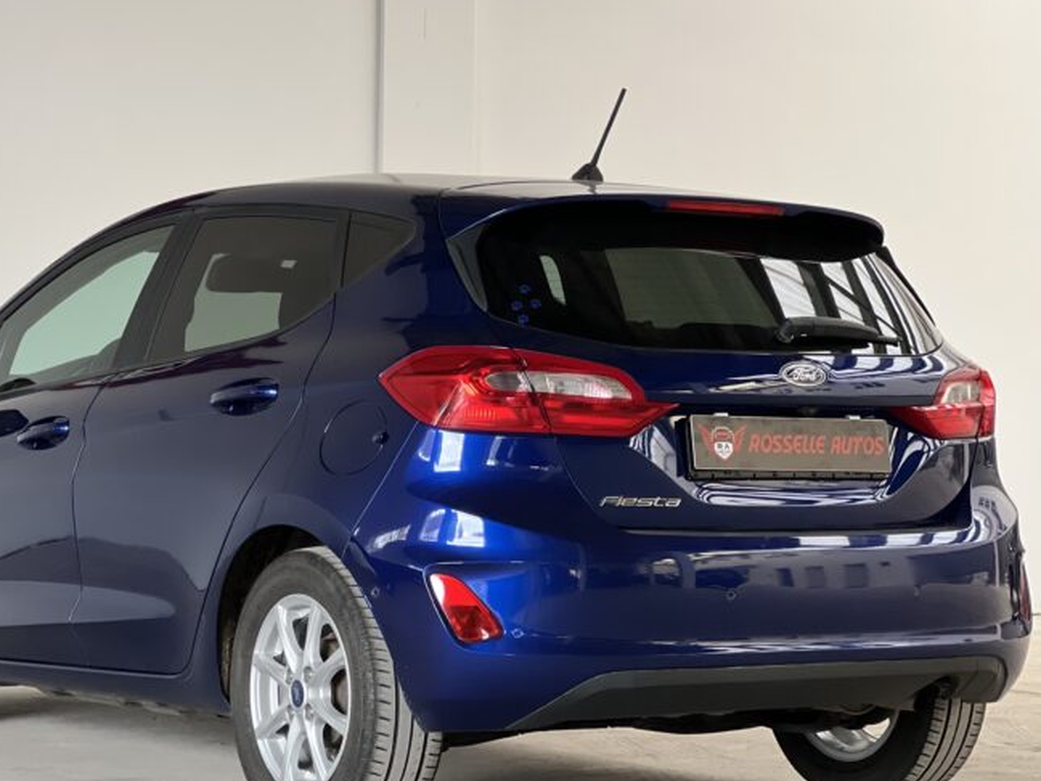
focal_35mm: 95
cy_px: 387
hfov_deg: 20.6
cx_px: 413
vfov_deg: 15.6
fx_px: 2857
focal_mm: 9
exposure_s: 1/40
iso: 250
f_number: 2.8
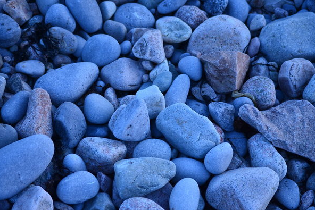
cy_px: 105
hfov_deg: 22.4
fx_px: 796
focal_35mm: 91
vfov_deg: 15.0
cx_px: 157
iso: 400
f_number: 4.5
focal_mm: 60
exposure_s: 1/80
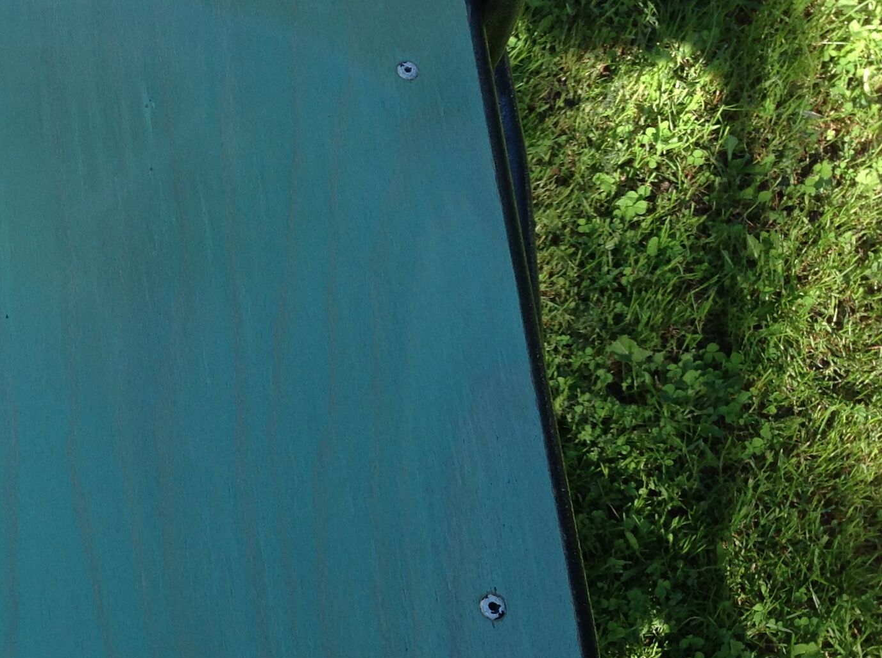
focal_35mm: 66
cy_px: 318
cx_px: 81
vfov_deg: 22.2
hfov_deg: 28.3
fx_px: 1679
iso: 50
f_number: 2.4
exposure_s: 1/305
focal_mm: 4.28
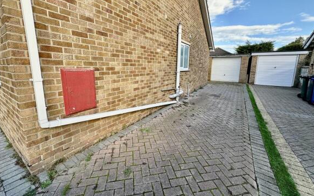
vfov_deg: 74.5
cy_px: 88
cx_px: 156
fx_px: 128
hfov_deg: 101.5
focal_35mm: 15
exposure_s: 1/199
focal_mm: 2.22
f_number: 2.2
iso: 40
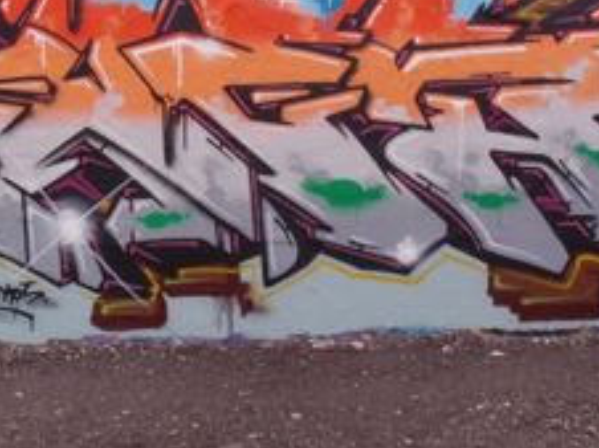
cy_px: 229
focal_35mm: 62
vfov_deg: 23.6
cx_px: 191
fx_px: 1072
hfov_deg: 30.9
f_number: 8
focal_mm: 6
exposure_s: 1/25
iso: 250
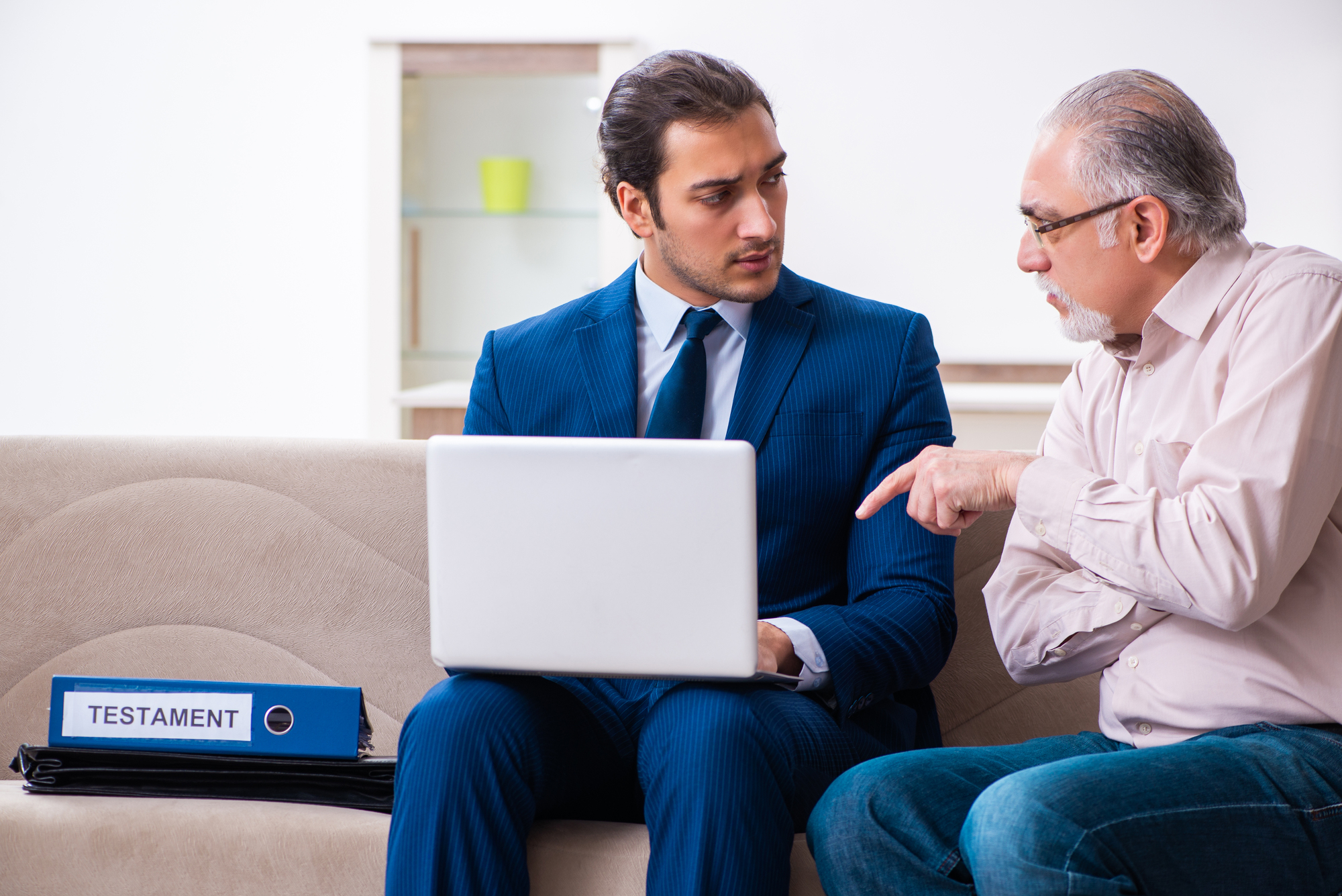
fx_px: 3915
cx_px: 671
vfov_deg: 13.1
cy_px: 448
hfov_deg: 19.4
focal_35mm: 105
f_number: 5
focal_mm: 105
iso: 100
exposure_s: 1/100
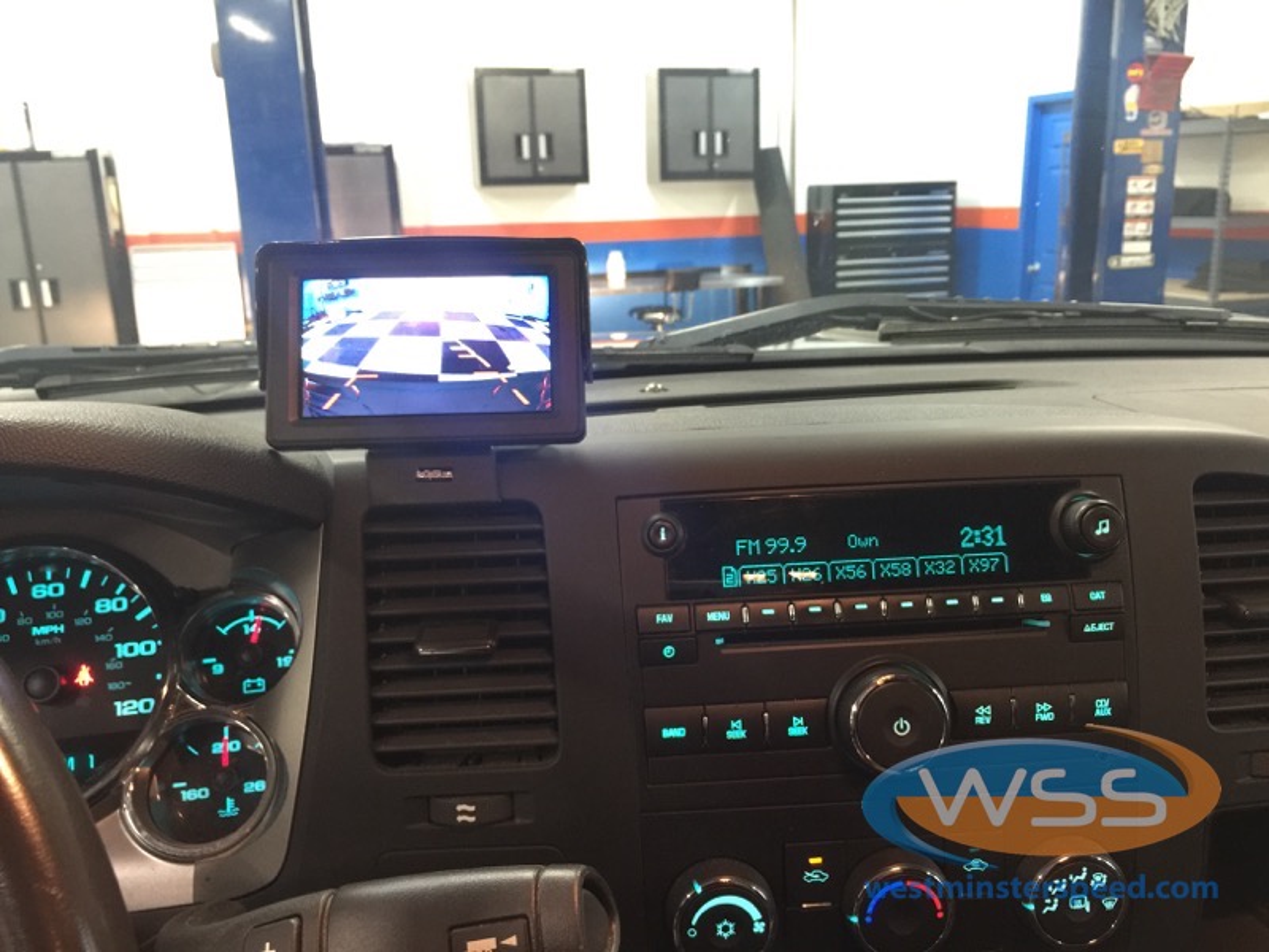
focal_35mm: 29
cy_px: 476
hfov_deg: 61.7
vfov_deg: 48.2
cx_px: 634
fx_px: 1063
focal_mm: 4.15
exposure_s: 1/8
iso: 125
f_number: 2.2
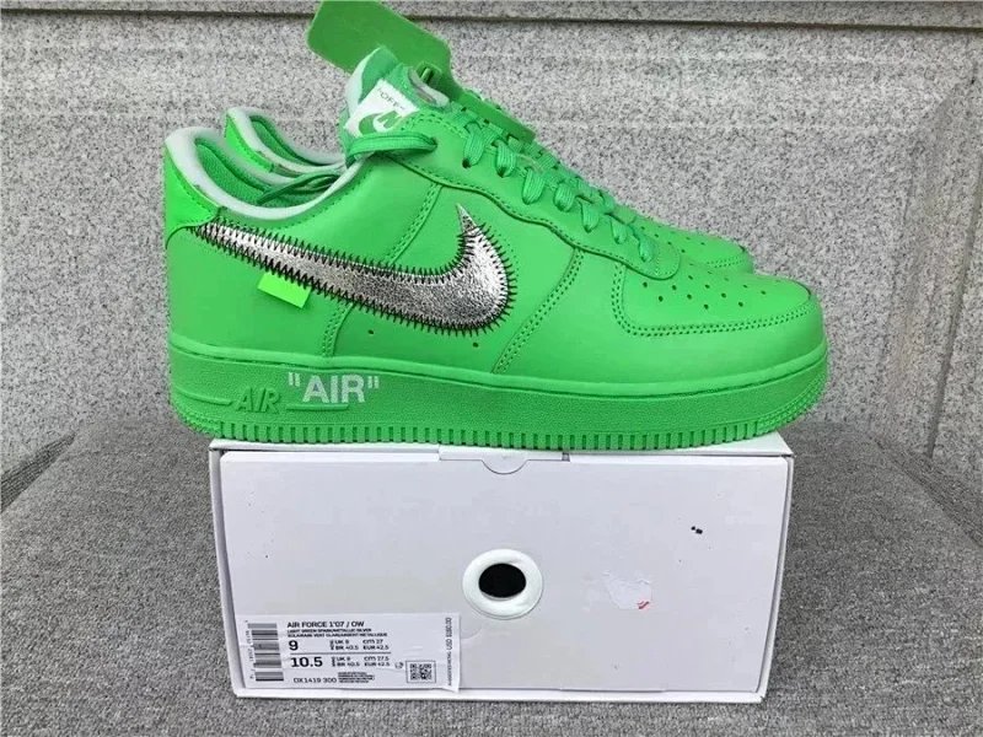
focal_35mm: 31
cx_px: 492
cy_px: 368
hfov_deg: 58.4
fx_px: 880
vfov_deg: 45.4
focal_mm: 3.3
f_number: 2.4
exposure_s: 1/136
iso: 25
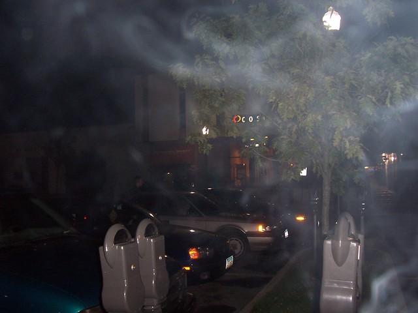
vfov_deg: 38.7
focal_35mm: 37
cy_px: 156
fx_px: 447
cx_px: 209
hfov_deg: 50.1
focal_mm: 5.6
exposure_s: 1/60
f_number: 2.8
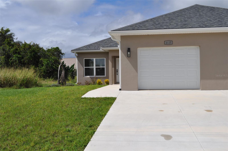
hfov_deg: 49.6
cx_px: 114
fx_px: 247
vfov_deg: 34.1
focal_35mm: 39
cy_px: 76
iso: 200
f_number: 11
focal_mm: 26
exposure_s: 1/500
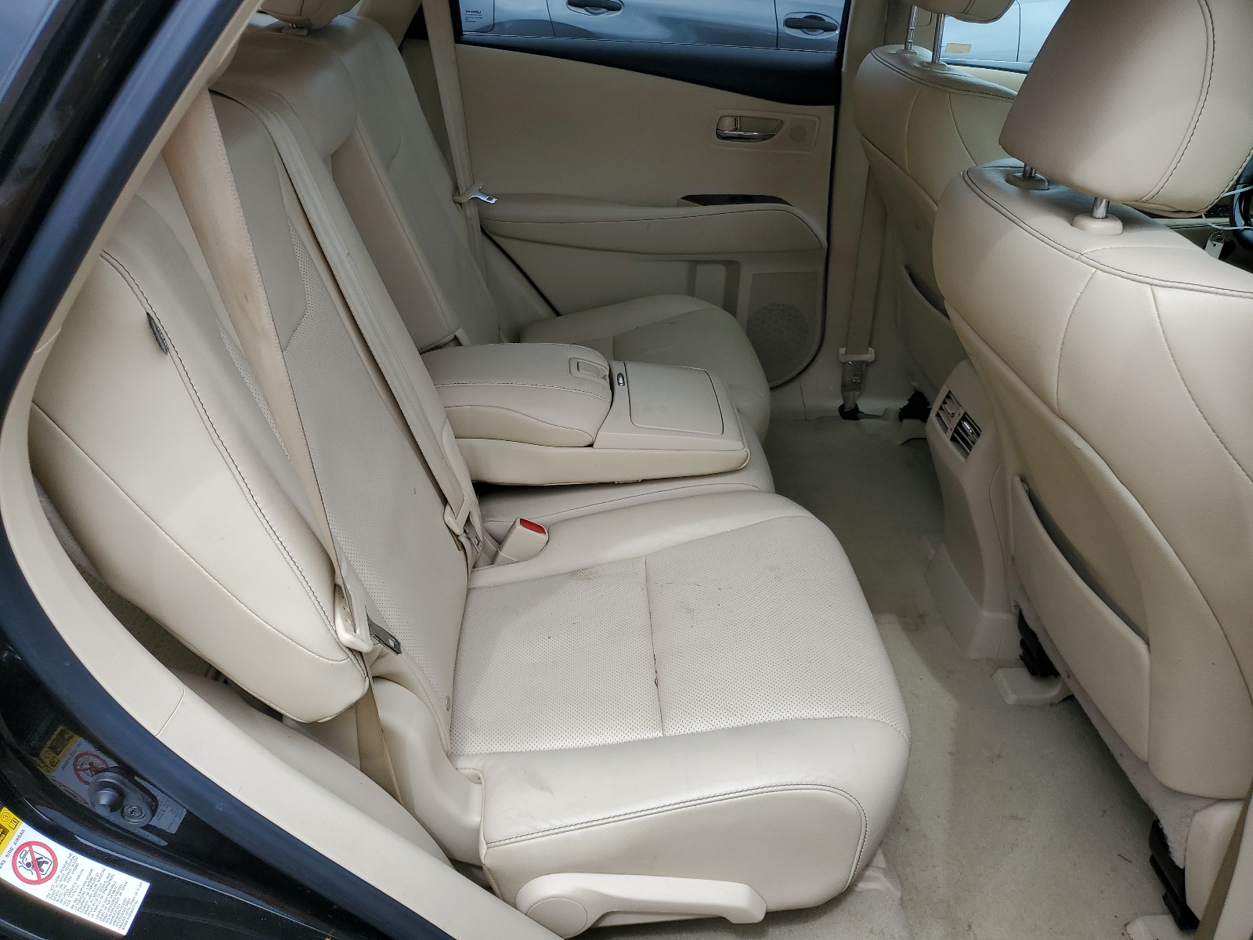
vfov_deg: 53.1
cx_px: 626
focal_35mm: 26
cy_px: 470
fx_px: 941
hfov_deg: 67.3
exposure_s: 1/909
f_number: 1.5
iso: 50
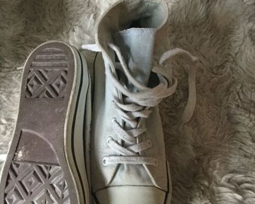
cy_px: 125
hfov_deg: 43.8
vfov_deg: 35.5
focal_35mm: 42
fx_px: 317
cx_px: 123
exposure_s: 1/17
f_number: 2.4
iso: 250
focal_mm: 3.3
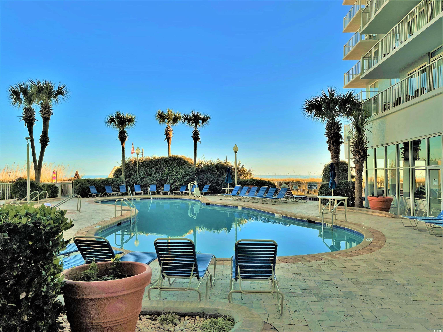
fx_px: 333
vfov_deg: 53.1
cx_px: 222
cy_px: 166
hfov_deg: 67.3
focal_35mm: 26
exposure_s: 1/2959
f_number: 1.6
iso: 32
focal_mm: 4.2
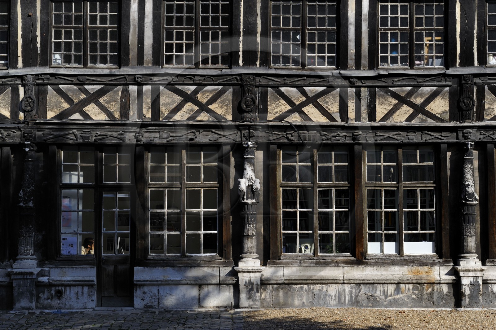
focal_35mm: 70
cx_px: 248
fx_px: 964
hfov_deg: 28.9
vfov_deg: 19.4
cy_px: 165
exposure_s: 1/160
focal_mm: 70
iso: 400
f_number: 18
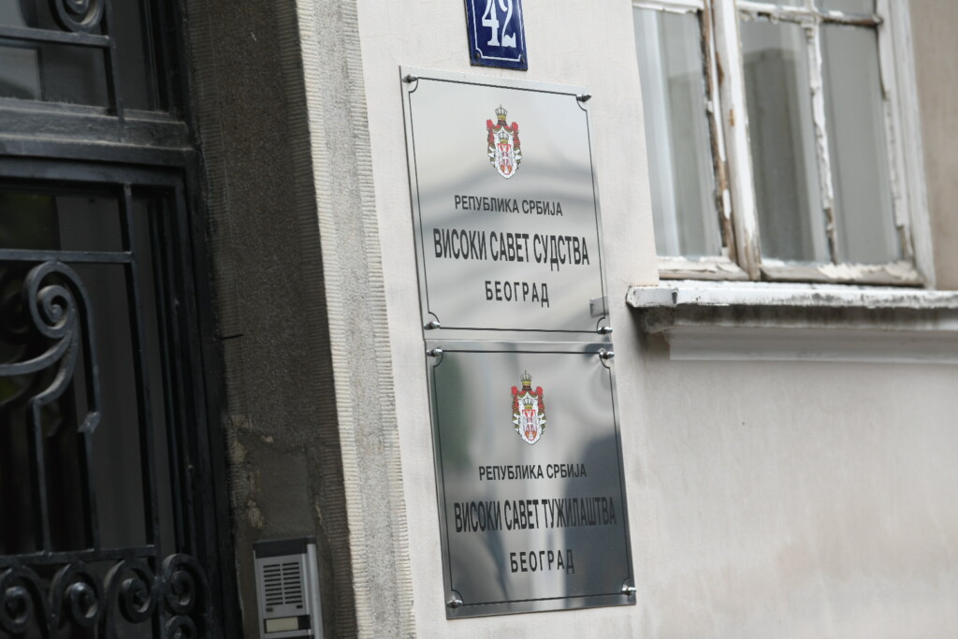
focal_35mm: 155
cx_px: 479
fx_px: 4125
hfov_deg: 13.2
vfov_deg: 8.9
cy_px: 320
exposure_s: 1/400
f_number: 4.5
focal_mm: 155
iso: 400
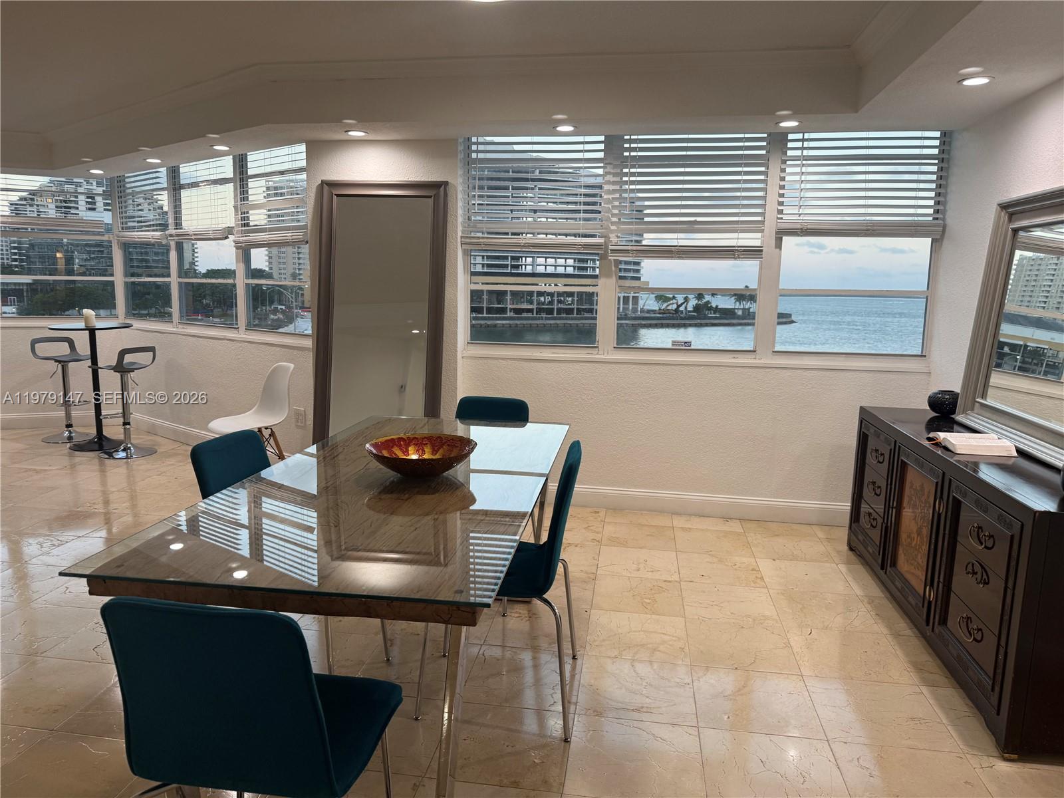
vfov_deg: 56.8
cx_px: 532
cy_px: 399
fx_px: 738
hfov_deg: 71.6
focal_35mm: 24
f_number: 1.78
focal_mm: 6.76
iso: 100
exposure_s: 1/120
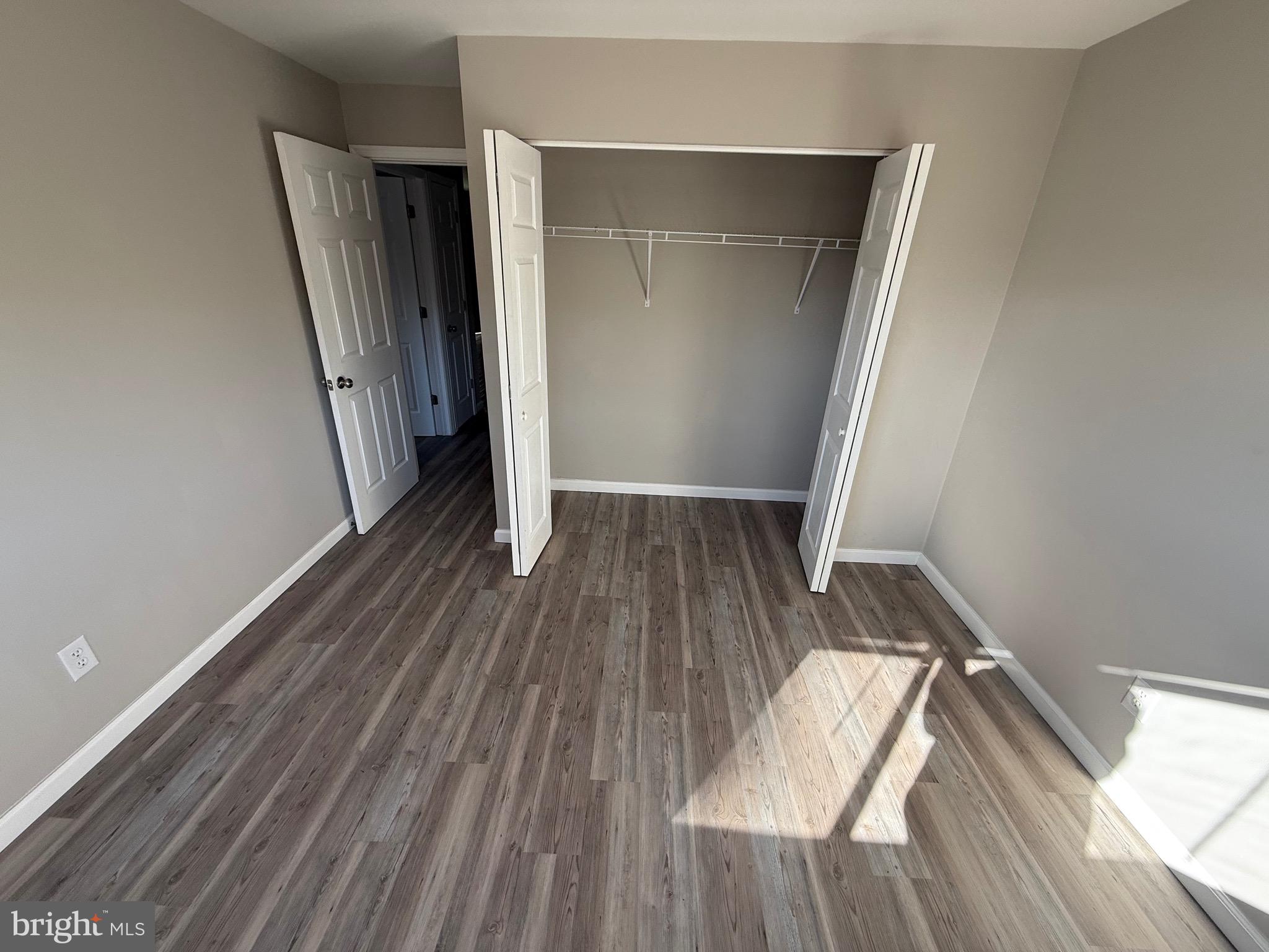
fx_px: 513
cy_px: 476
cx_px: 634
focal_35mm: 14
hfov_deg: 102.1
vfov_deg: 85.7
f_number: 2.2
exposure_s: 1/124
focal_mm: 2.22
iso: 64
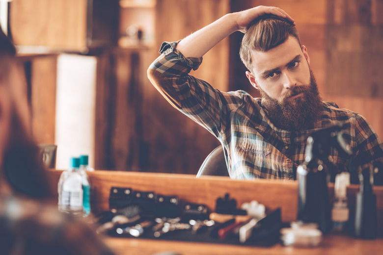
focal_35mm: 150
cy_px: 128
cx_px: 192
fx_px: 1596
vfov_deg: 9.1
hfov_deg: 13.7
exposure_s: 1/80
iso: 400
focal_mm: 150
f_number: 3.2
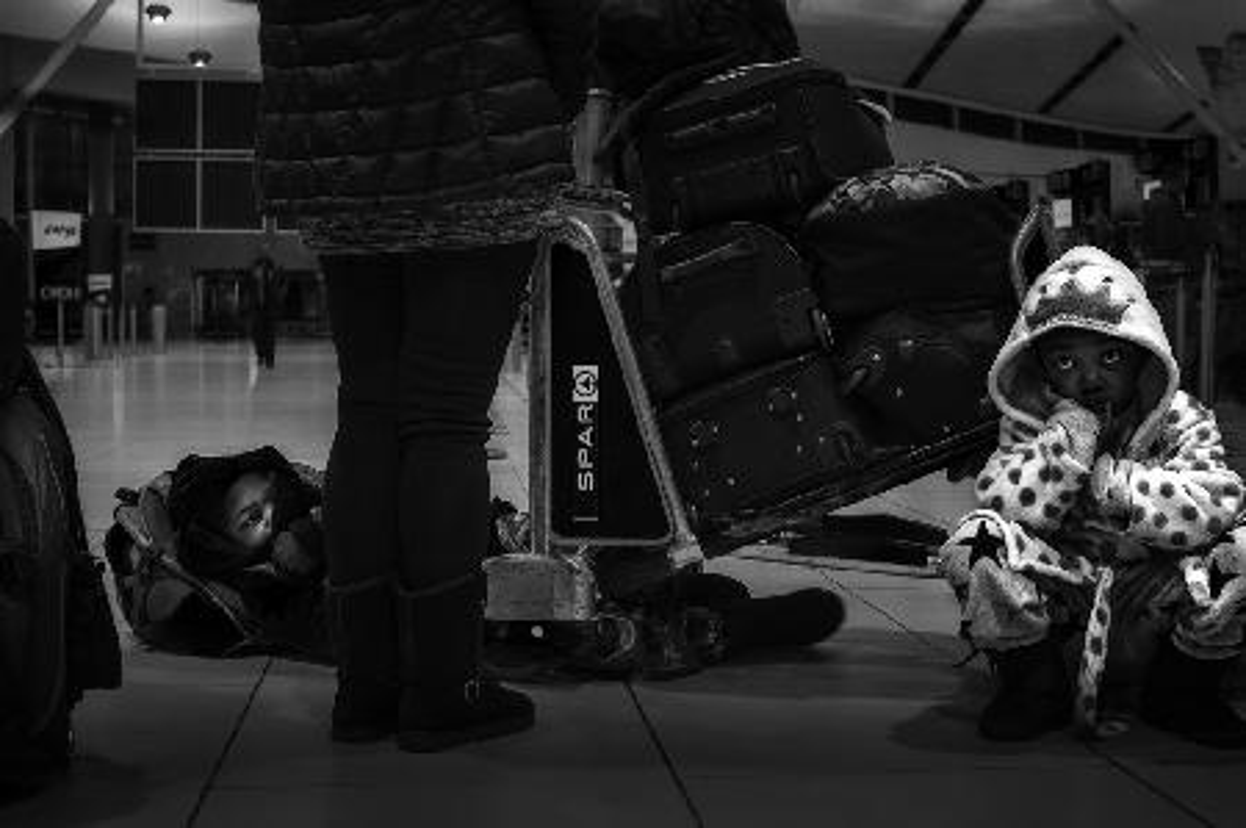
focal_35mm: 47
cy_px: 414
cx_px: 623
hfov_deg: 42.0
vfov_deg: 28.6
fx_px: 1625
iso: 640
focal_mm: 18.3
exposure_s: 1/40
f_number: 2.8
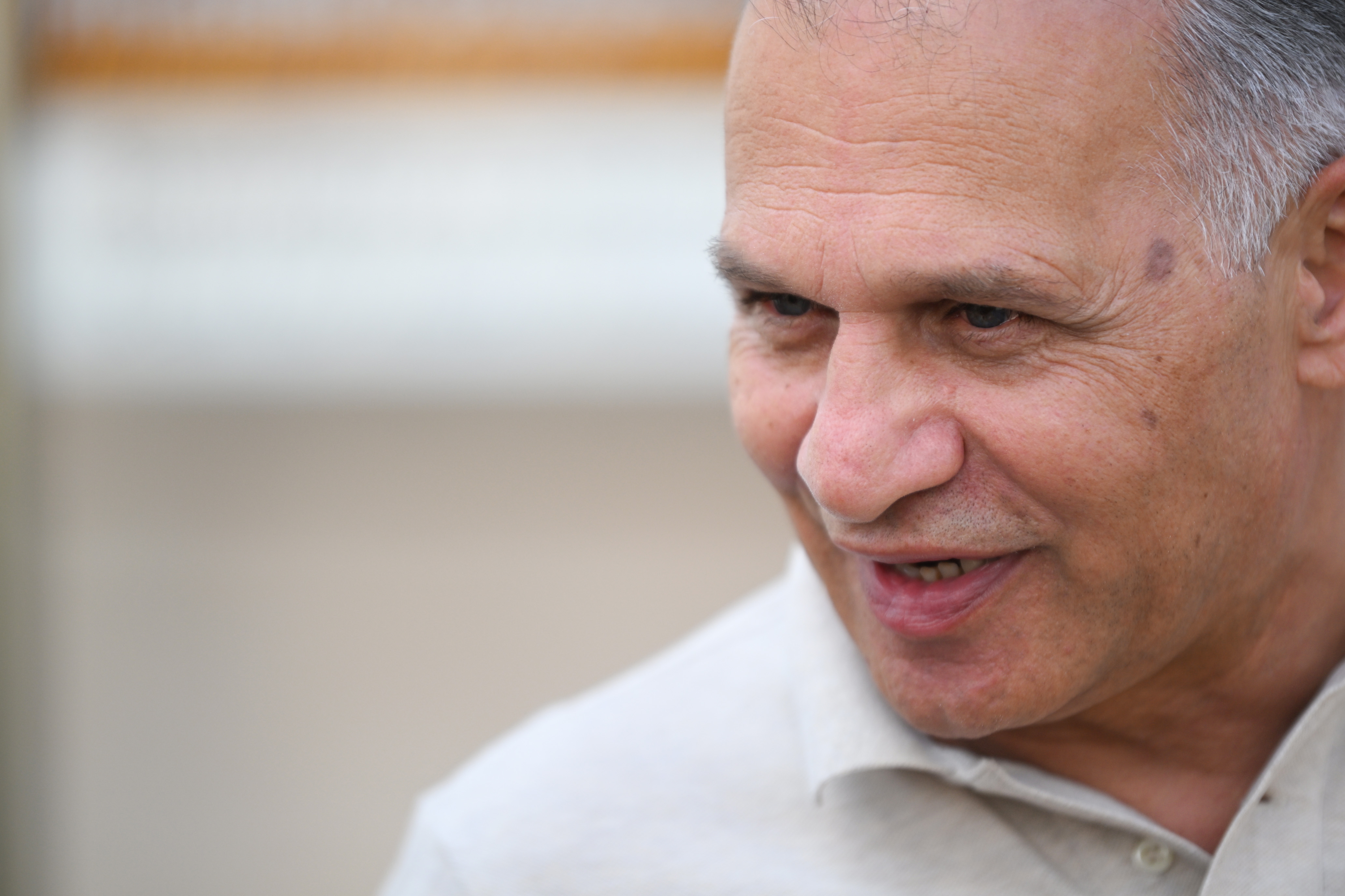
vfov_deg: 6.9
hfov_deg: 10.3
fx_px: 7472
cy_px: 448
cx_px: 672
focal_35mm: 200
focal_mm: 200
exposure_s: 1/1250
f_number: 2.8
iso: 250
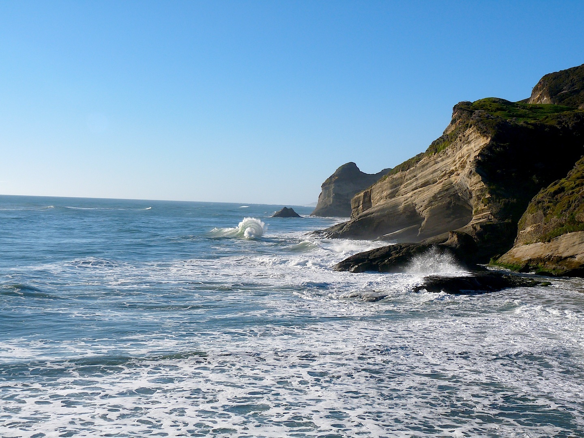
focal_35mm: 53
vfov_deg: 27.5
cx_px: 292
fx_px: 894
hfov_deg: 36.2
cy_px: 219
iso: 100
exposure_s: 1/400
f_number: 7.1
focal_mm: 9.5
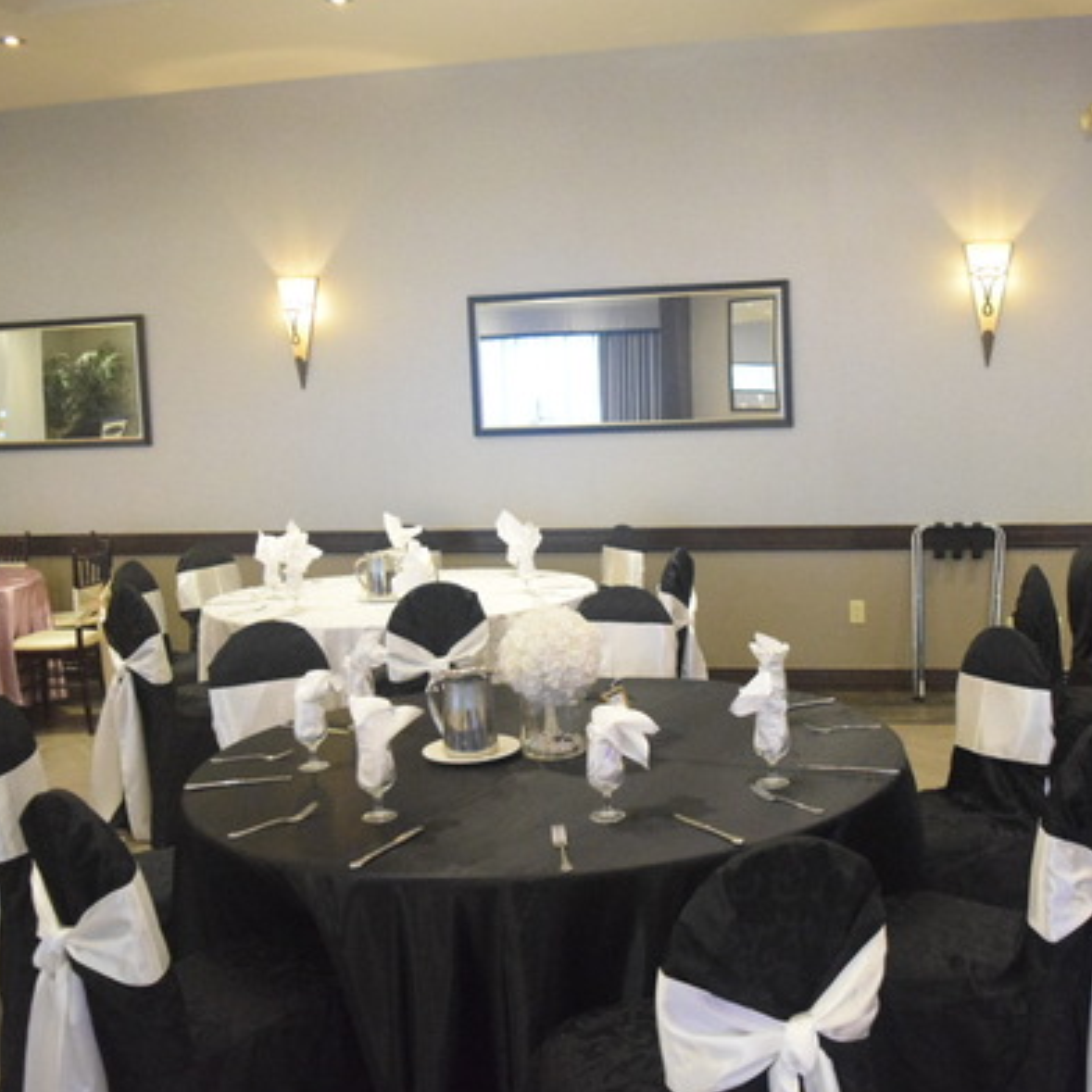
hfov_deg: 46.5
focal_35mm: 35
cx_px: 728
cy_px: 547
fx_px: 1249
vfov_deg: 47.2
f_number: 4
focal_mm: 18
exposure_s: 1/100
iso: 8000
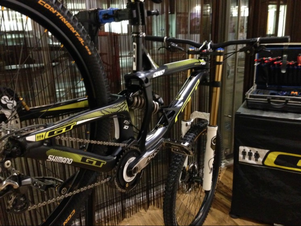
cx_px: 150
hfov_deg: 55.3
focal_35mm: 33
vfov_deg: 43.0
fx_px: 287
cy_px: 113
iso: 800
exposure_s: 1/15
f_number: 2.4
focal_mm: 4.12
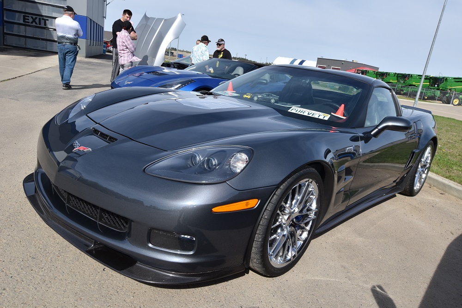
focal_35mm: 27
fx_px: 346
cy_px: 154
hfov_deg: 67.4
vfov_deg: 47.9
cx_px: 231
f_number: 11
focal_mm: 18
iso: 100
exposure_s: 1/200
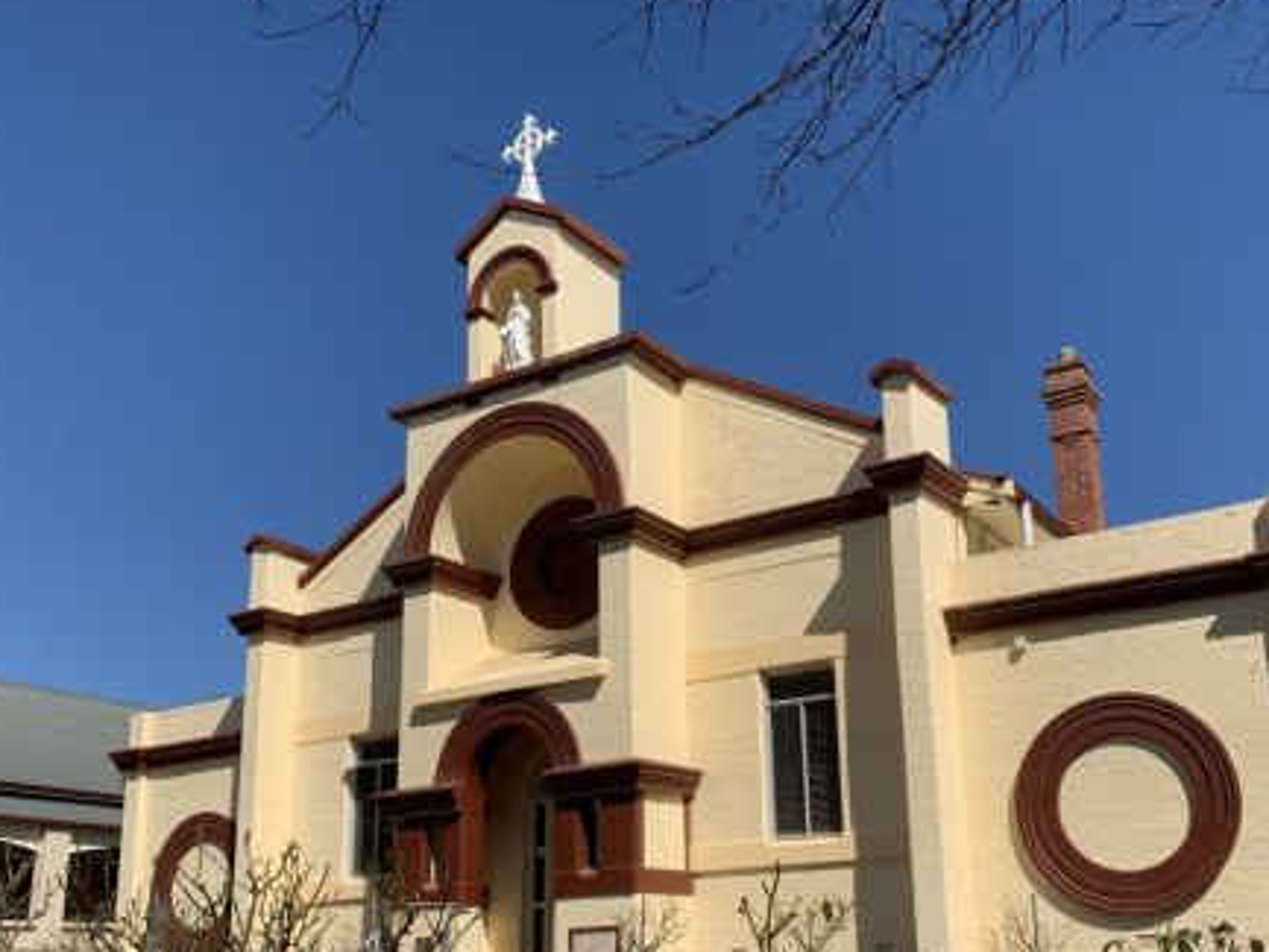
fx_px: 1320
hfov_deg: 51.2
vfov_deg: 39.2
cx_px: 721
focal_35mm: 36
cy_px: 639
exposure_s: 1/3185
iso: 25
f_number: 1.8
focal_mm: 4.25
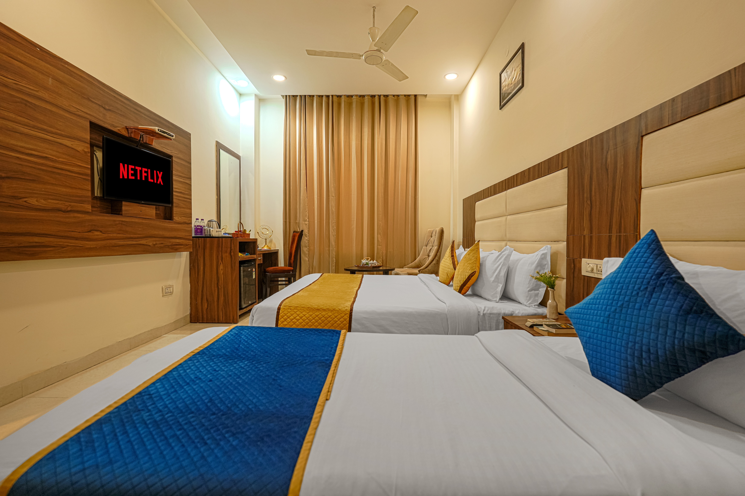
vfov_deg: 73.7
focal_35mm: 16
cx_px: 372
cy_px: 248
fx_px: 331
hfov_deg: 96.7
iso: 640
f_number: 4
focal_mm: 16
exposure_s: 1/25
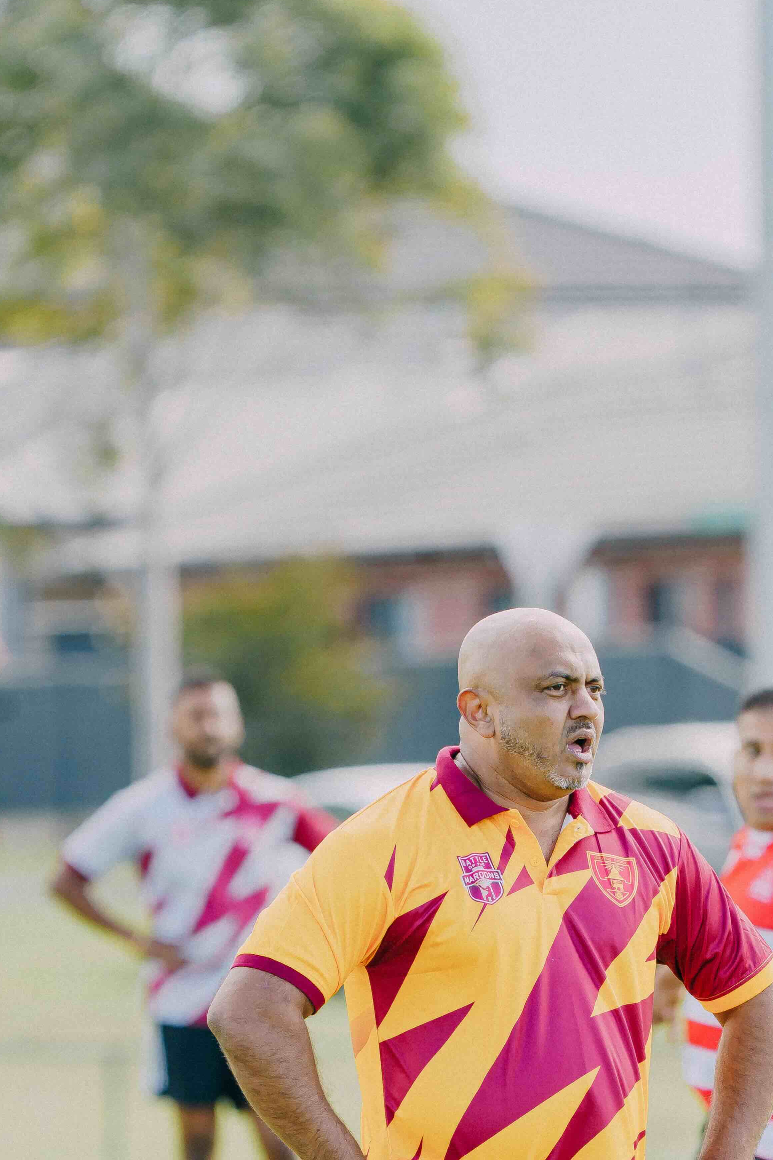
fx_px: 19968
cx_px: 478
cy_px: 906
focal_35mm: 620
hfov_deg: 2.2
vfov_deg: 3.3
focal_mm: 359
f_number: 6.3
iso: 250
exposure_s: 1/250
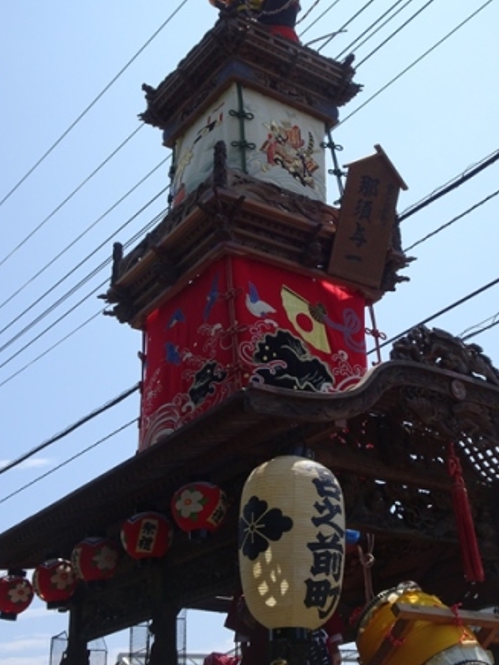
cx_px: 269
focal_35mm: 47
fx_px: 903
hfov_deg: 30.9
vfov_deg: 40.4
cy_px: 291
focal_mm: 7.05
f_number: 4
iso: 80
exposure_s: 1/640
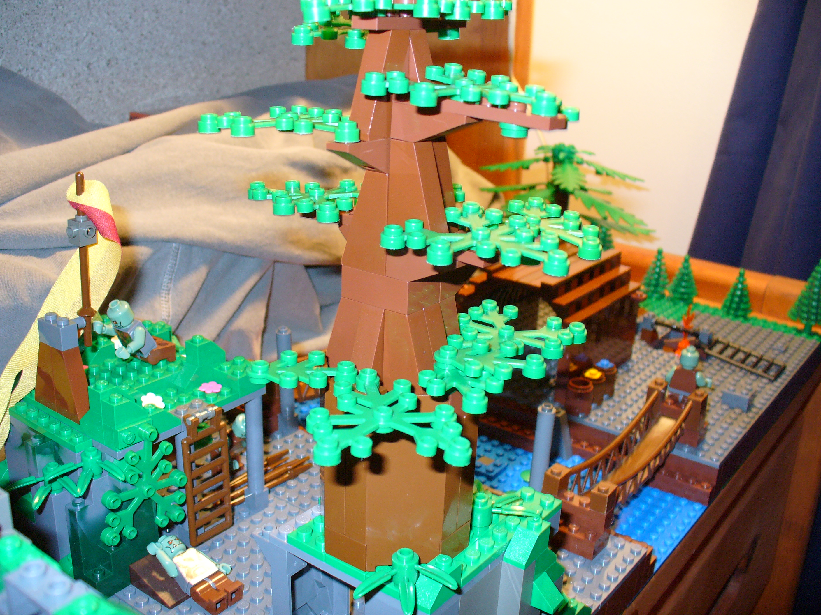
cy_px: 308
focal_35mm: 37
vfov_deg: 38.7
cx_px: 410
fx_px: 878
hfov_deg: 50.1
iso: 100
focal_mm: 6.1
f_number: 2.8
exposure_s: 1/8
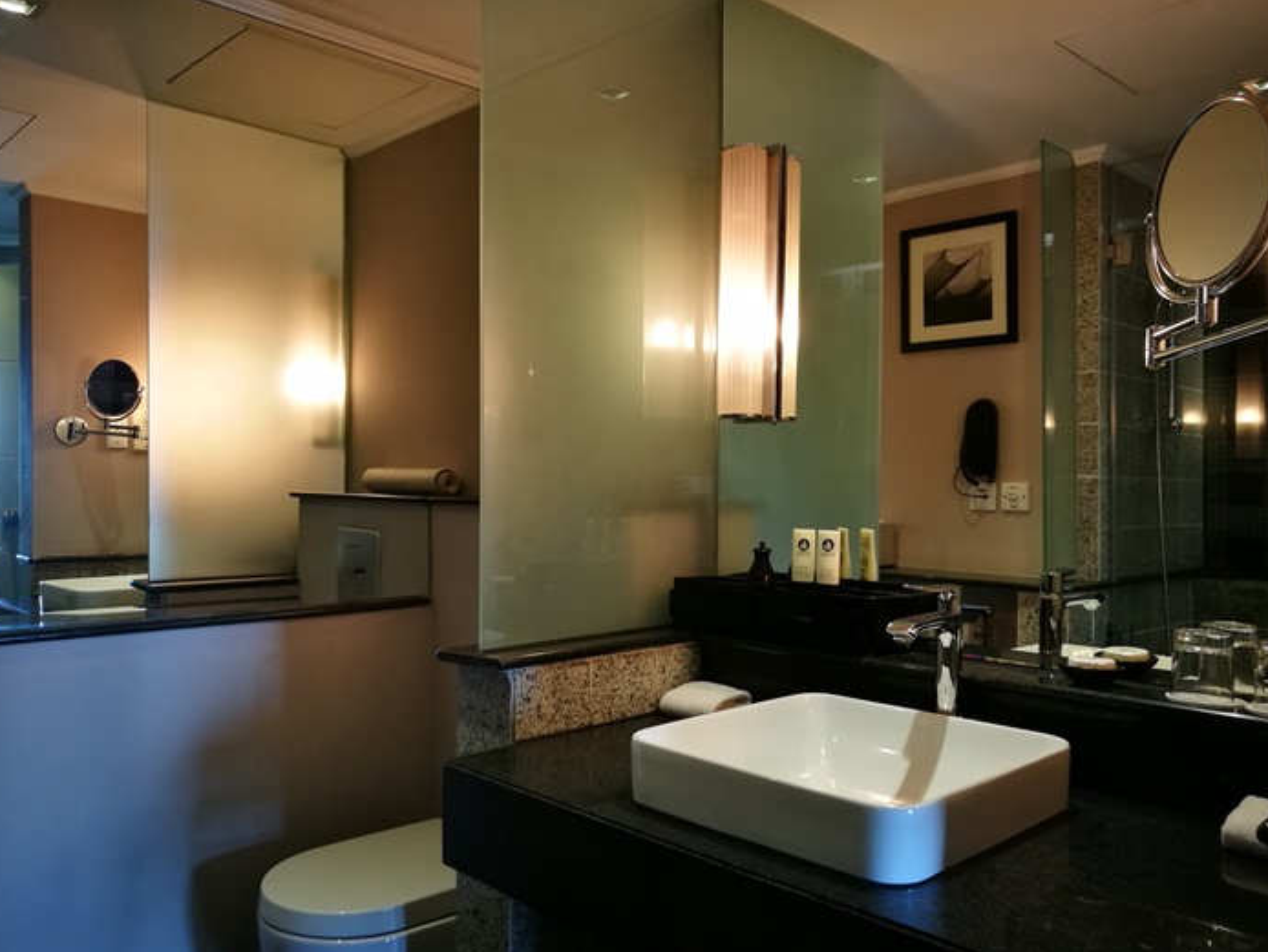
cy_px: 490
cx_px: 630
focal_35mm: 28
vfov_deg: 49.8
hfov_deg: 63.4
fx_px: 1026
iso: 250
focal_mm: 4.5
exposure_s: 1/33.3
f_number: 2.2
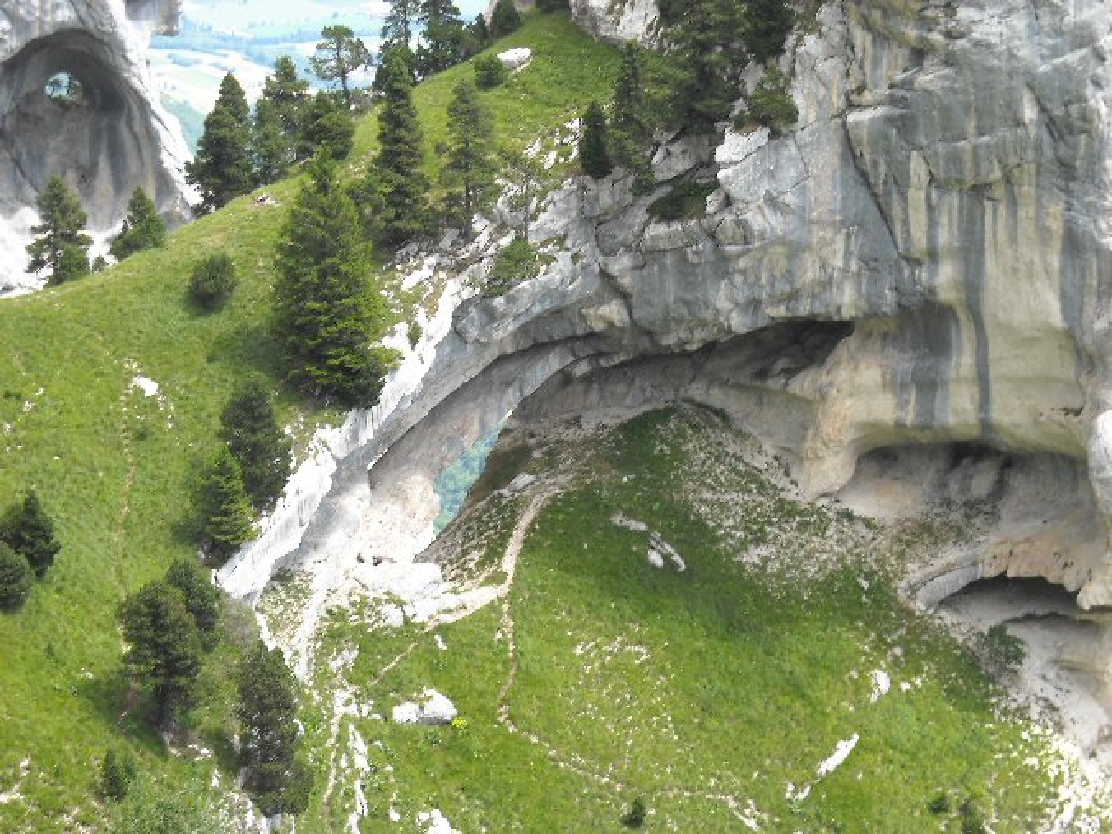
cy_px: 417
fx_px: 3373
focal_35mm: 105
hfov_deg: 18.7
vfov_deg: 14.1
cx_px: 556
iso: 64
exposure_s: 1/100
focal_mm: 17.1
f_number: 4.7
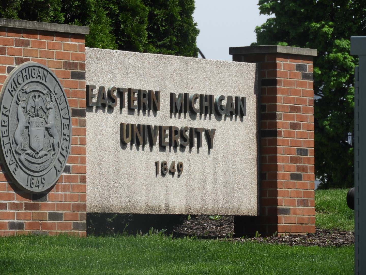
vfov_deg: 4.5
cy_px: 138
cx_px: 183
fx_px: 3489
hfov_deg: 6.0
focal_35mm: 330
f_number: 5.5
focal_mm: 59.1
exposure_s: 1/640
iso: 100
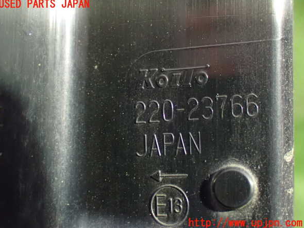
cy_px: 114
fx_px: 553
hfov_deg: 30.7
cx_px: 150
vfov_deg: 23.3
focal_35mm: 63
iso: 1600
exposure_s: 1/8
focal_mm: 11.09
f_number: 3.6
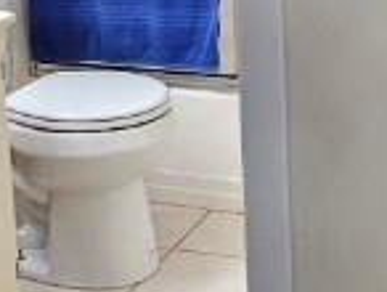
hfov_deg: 21.4
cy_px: -111
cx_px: 270
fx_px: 1019
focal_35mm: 91
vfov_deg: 15.3
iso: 160
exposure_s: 1/60.2
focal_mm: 2.2
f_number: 2.2
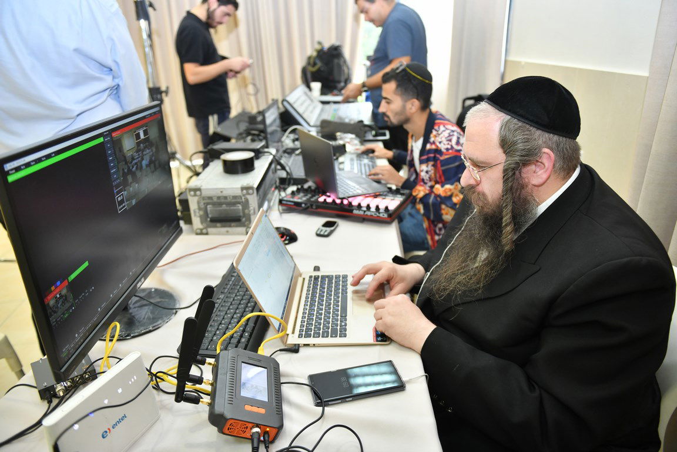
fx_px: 451
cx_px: 338
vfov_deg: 53.1
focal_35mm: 24
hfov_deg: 73.7
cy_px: 226
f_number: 13
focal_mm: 24
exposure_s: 1/125
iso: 800
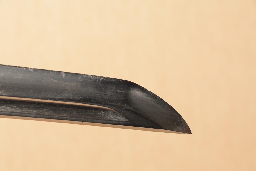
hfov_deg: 13.7
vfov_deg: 9.1
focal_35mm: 150
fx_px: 1066
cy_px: 86
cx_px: 128
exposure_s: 1/2
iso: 400
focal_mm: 100
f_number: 11
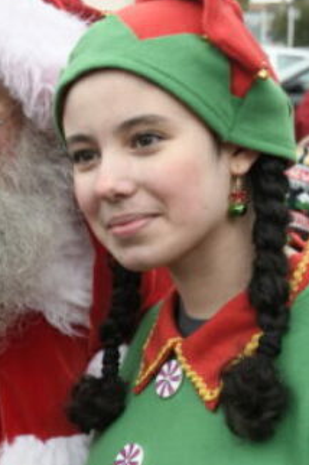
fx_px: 1432
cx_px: -12
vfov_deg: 18.4
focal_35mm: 111
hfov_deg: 12.2
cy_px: 299
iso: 200
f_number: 5
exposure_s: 1/100
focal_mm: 34
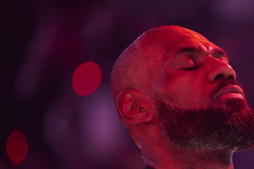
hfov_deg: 6.6
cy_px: 136
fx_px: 2188
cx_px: 200
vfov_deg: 4.4
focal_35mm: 310
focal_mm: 175
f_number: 2.8
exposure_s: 1/250
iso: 3200
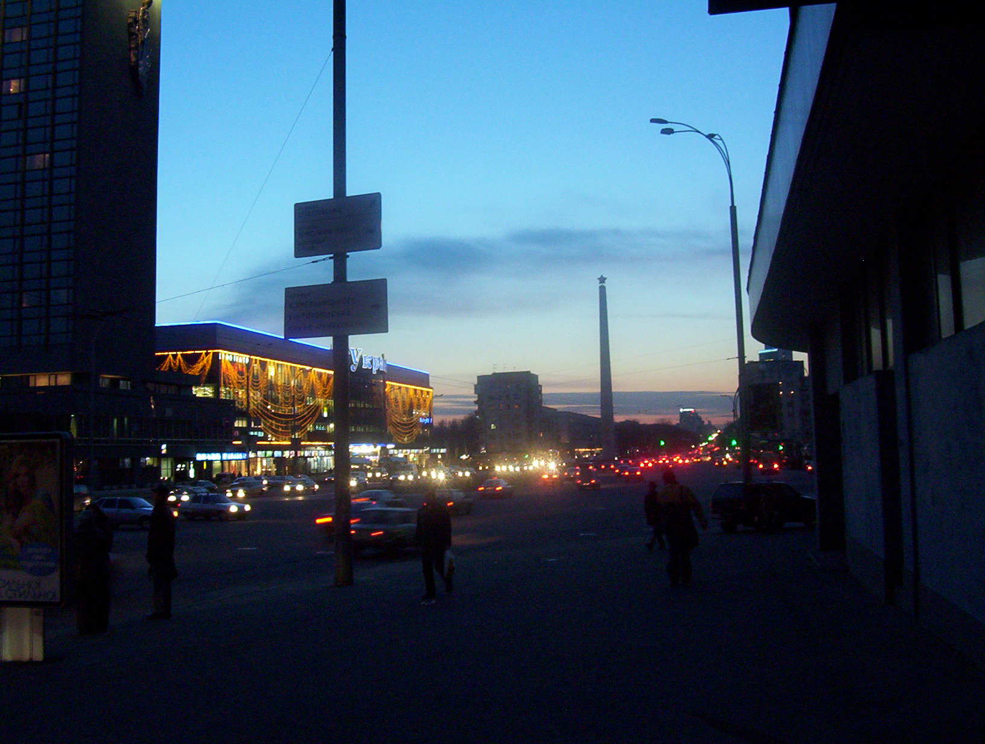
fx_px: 1226
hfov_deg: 43.8
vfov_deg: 33.7
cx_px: 492
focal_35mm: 43
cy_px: 372
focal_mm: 5.77
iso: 200
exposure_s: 1/16.5
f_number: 2.73
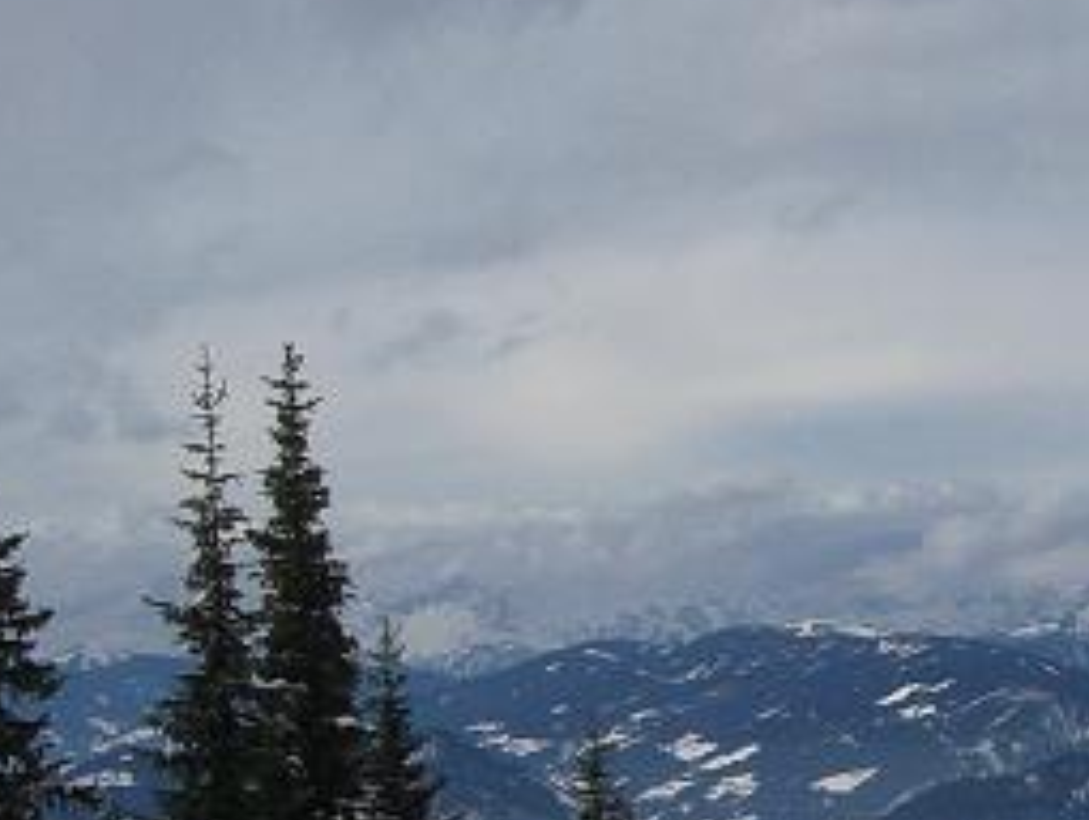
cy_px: 1076
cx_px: 1572
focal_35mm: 119
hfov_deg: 15.4
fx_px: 3749
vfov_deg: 12.1
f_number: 4.4
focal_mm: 6.3
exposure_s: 1/2000
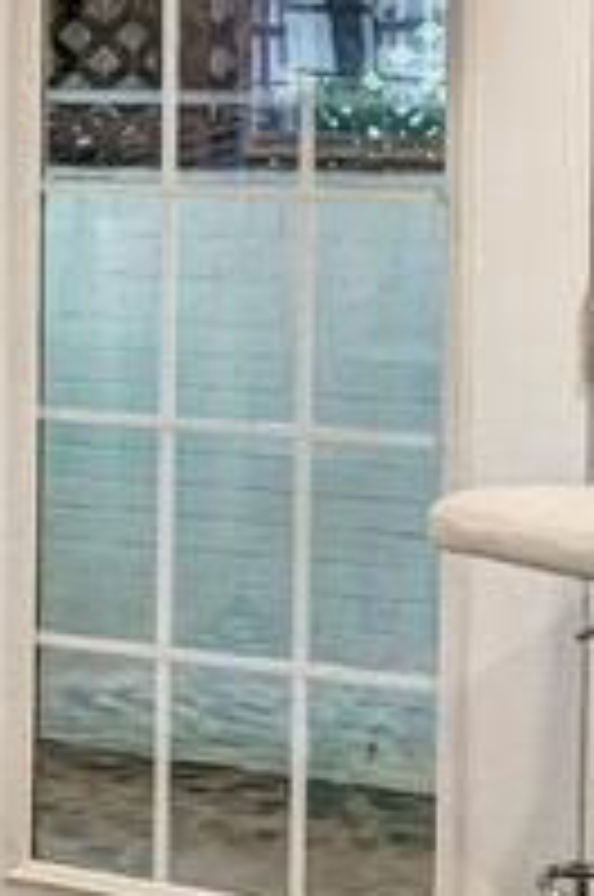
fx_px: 2881
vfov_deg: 17.4
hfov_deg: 9.3
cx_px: -1206
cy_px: 59
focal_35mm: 116
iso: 1250
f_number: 8
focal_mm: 16
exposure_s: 1/40
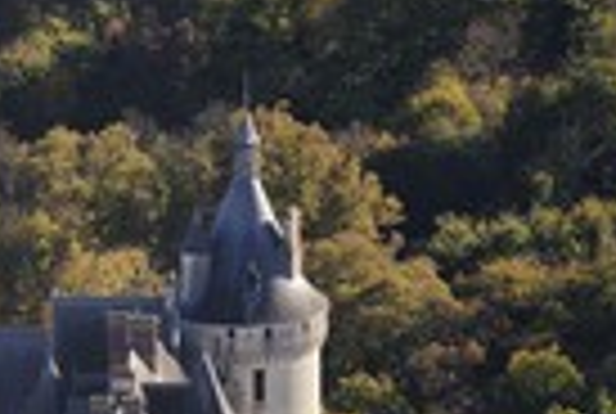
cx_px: -261
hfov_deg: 3.4
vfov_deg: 2.3
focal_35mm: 612
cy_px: 360
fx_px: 10495
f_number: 4.5
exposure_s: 1/1000
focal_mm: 200
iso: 400
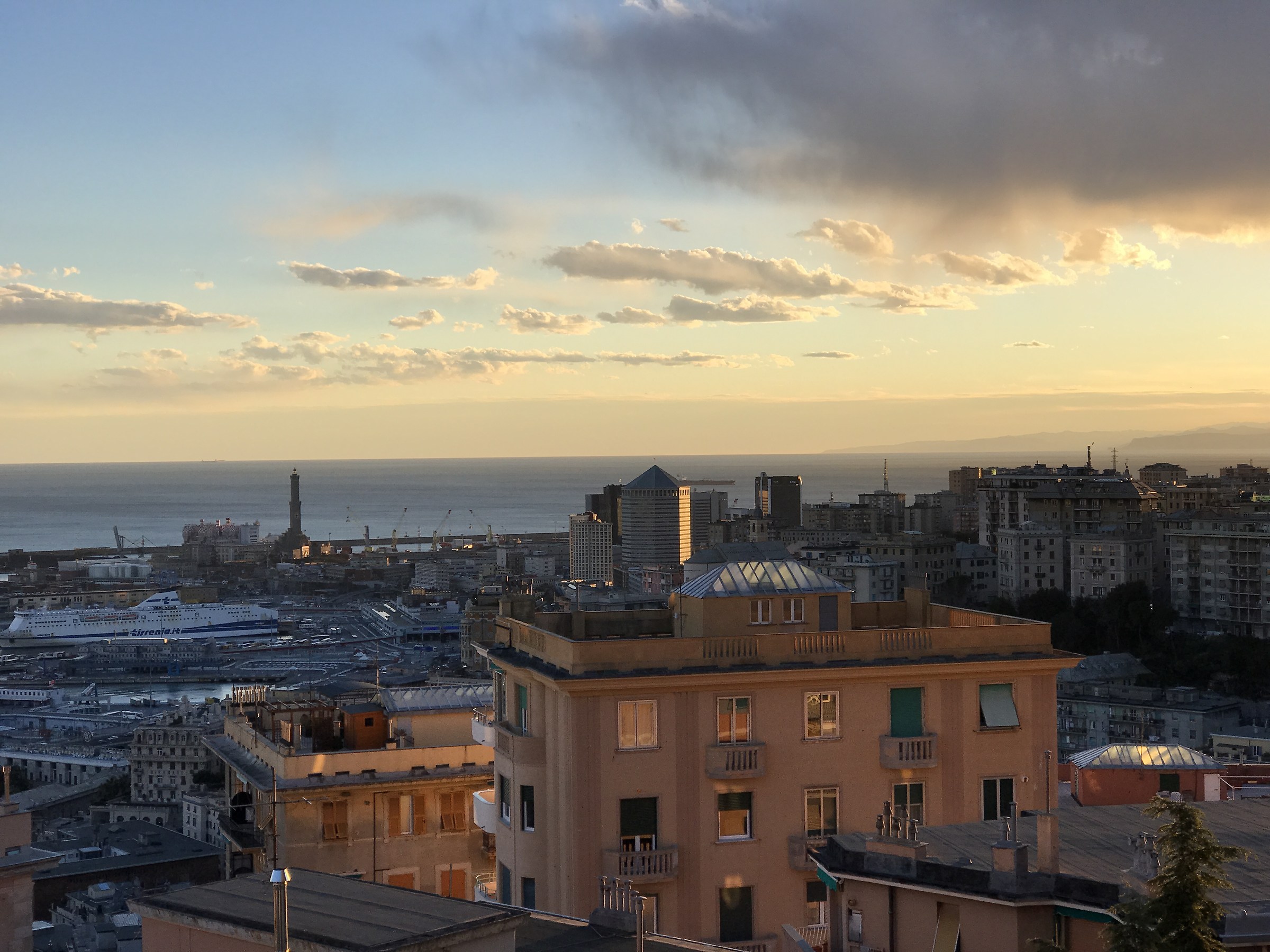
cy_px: 476
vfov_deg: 25.7
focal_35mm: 57
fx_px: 2091
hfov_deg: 33.8
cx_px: 635
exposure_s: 1/353
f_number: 2.8
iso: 20
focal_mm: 6.6
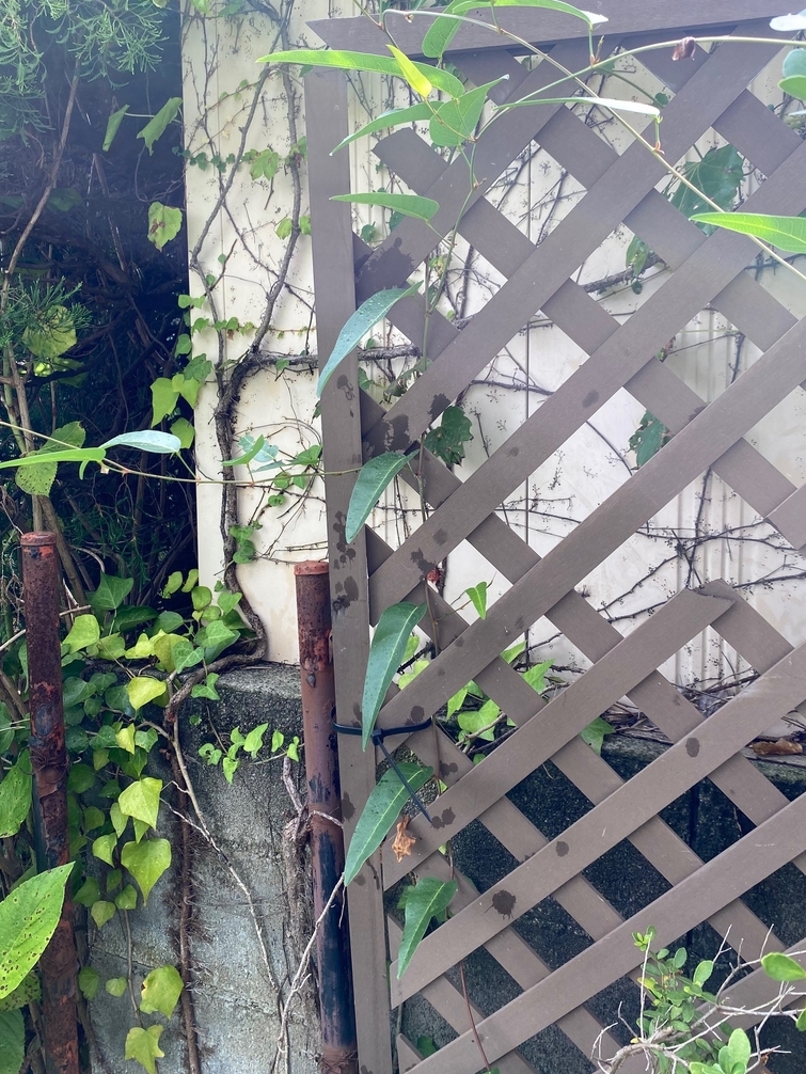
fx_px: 962
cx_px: 382
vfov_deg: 58.1
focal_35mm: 31
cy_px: 464
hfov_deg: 45.4
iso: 32
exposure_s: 1/252
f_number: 1.8
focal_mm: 4.25
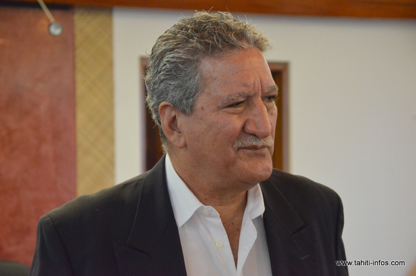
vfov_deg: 13.8
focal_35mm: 99
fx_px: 1142
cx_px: 208
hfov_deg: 20.6
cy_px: 138
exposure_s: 1/60
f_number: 5.3
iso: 3200
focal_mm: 66
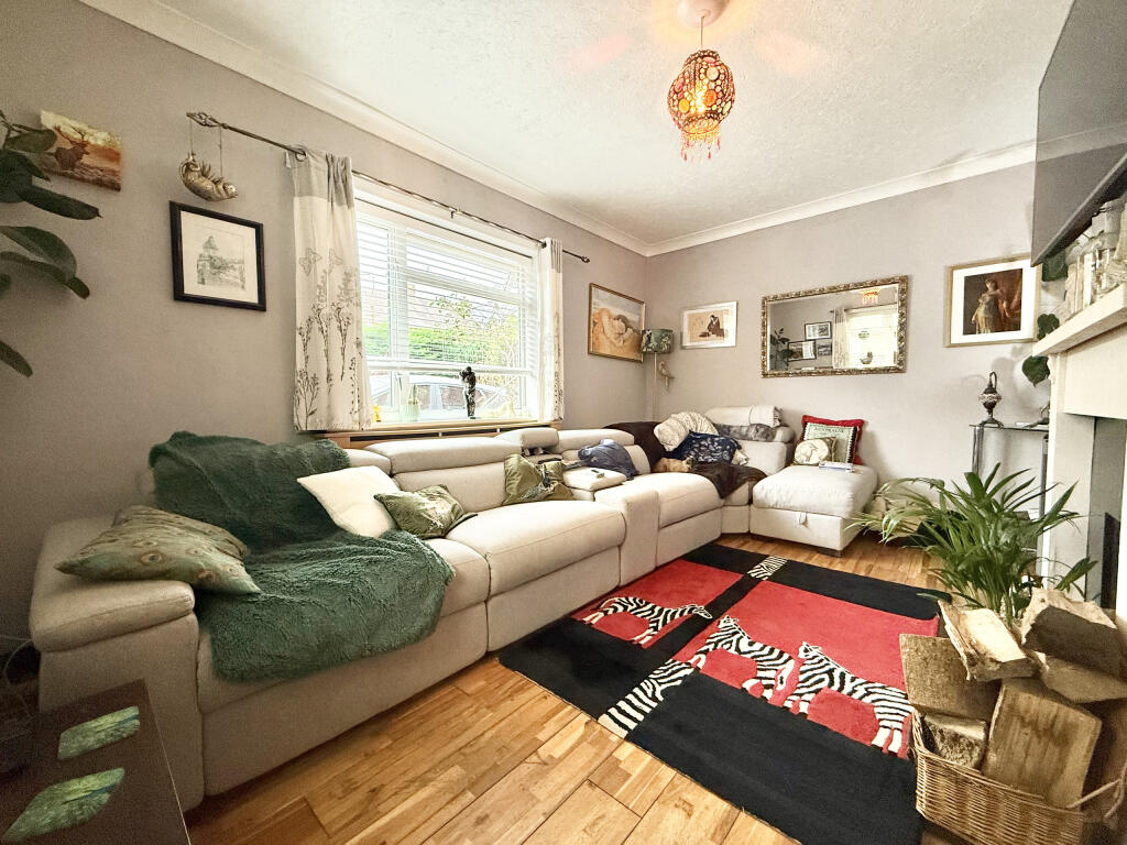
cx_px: 564
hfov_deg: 102.1
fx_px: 456
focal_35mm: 14
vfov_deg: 85.7
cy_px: 422
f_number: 2.2
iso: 250
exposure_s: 1/50
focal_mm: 2.22
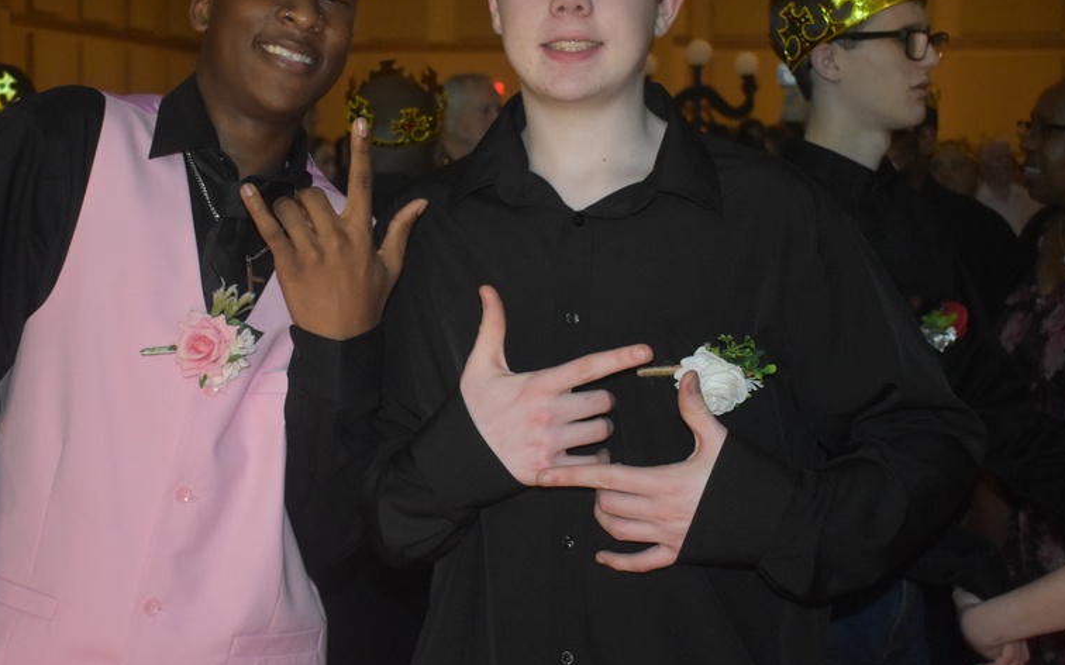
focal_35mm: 58
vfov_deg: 22.3
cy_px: 284
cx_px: 444
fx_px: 1683
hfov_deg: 35.0
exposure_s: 1/60
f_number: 4.2
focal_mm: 28
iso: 2500
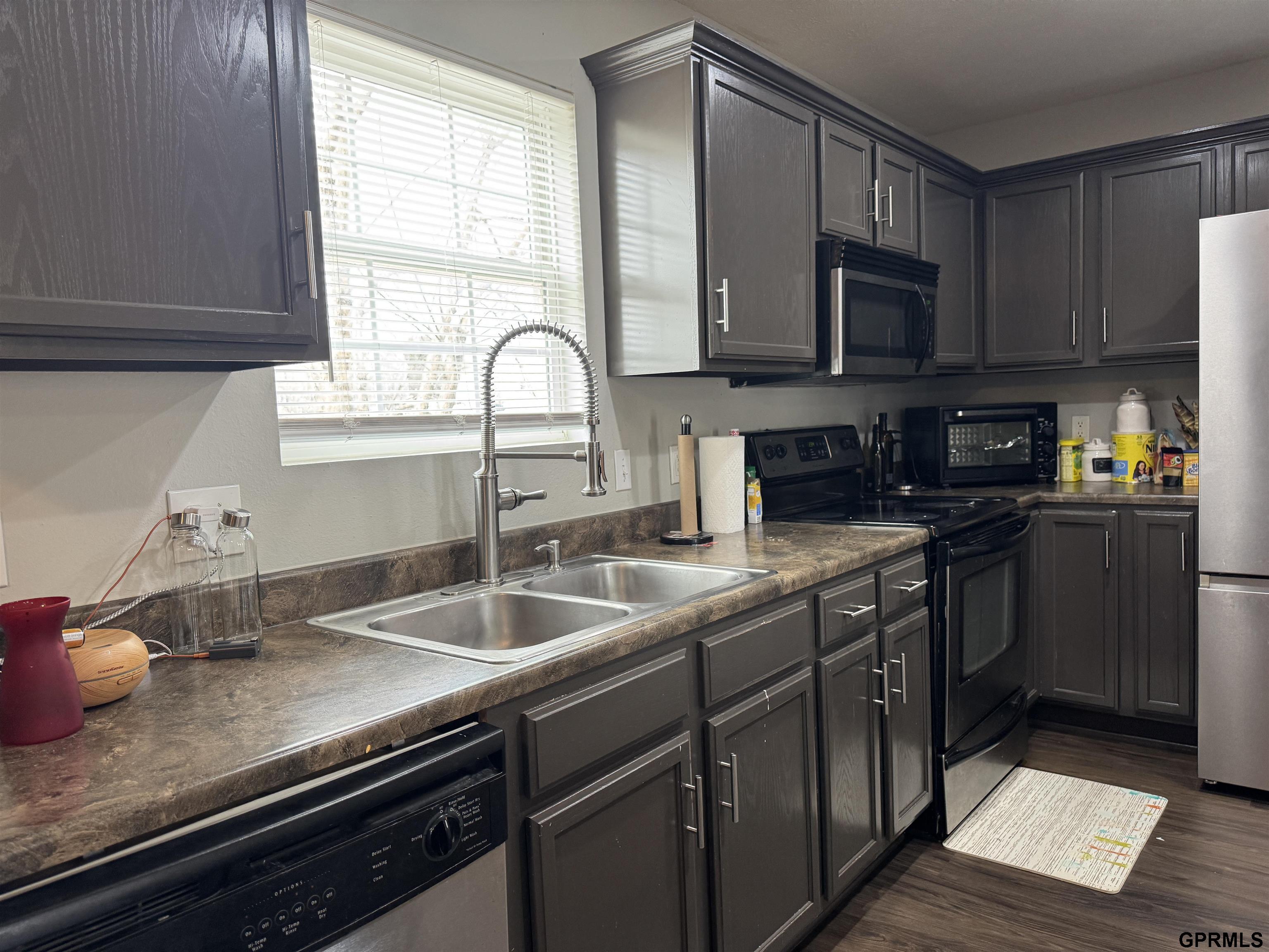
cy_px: 476
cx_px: 634
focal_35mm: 24
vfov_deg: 56.8
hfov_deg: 71.6
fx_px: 880
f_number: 1.78
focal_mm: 6.76
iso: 200
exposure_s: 1/120
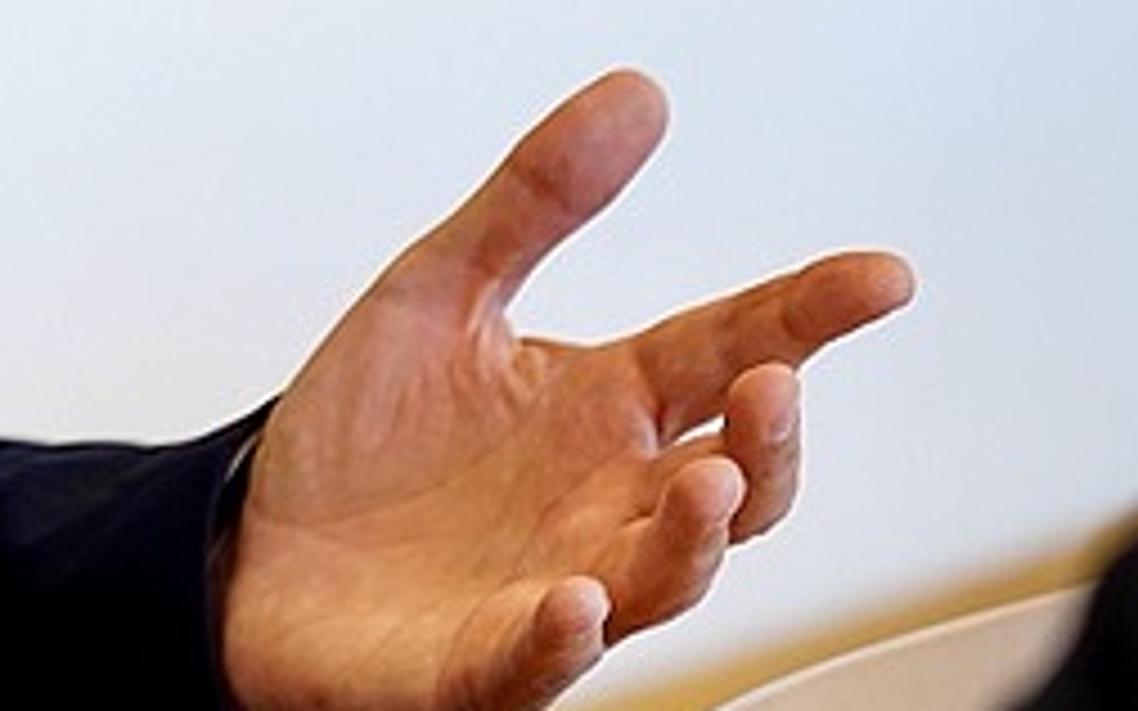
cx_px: -859
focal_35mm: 344
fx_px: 10667
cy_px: -574
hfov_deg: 6.0
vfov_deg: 3.8
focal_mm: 95
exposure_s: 1/60
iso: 1600
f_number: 4
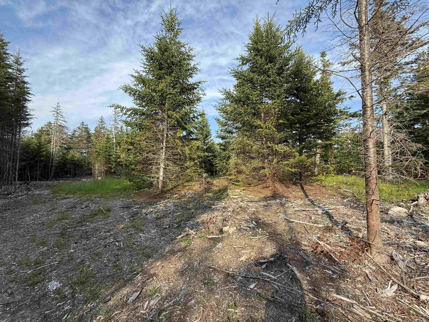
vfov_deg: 85.7
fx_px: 174
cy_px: 161
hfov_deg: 102.1
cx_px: 214
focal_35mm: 14
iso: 50
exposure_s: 1/694
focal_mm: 2.22
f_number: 2.2
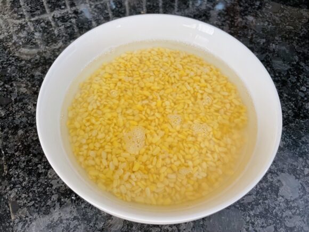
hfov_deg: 67.3
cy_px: 116
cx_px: 154
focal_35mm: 26
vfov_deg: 53.1
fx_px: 232
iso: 80
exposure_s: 1/50
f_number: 1.6
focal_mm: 4.2
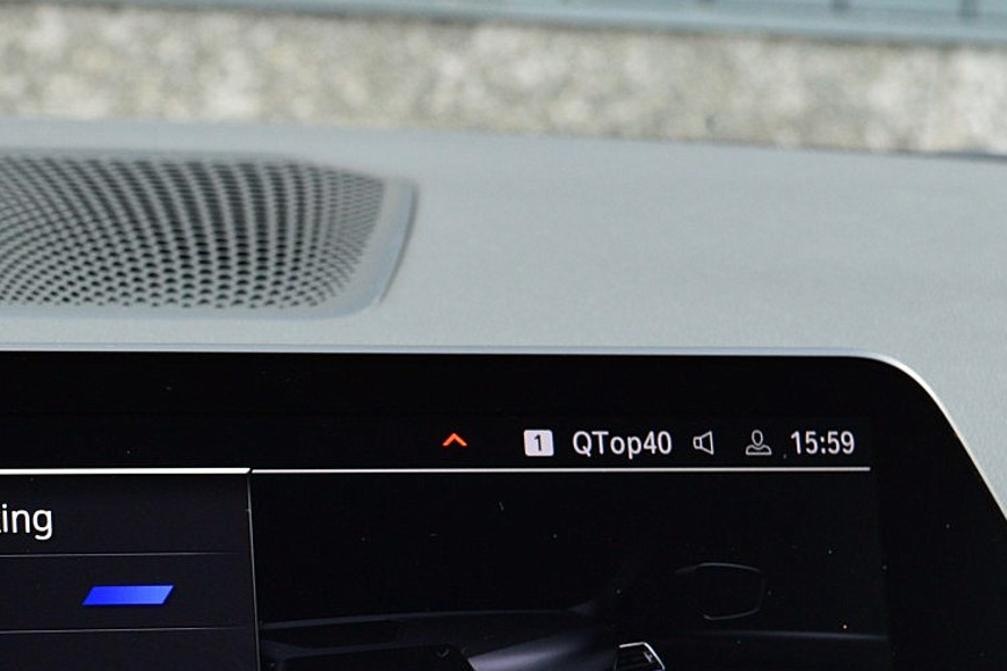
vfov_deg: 14.4
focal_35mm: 94
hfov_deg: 21.1
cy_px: 580
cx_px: 78
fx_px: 2631
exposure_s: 1/60
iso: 500
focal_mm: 29
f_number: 8
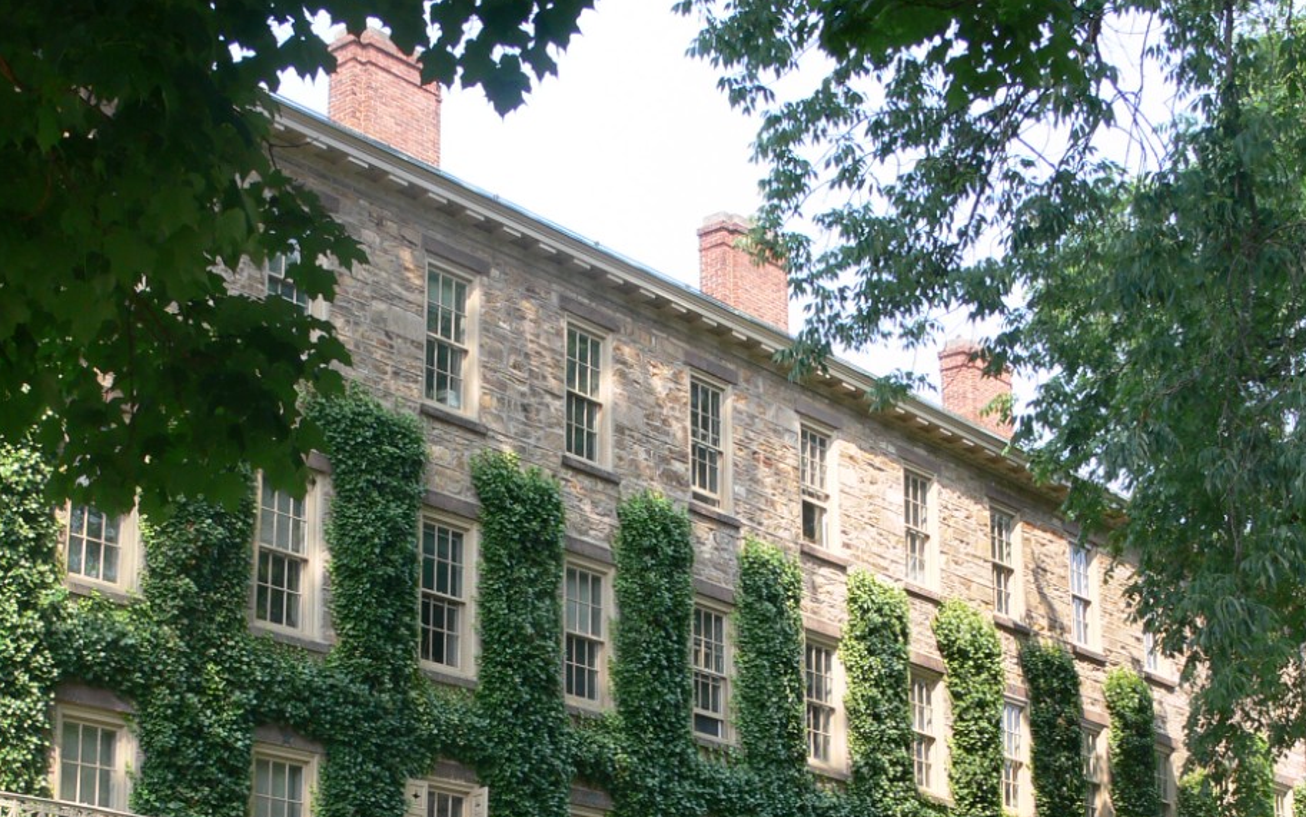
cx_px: 651
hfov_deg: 31.5
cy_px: 804
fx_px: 2314
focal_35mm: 65
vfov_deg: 19.5
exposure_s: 1/100
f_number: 5
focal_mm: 7.4
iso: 80
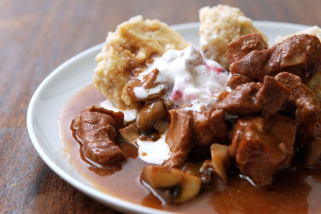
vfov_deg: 15.2
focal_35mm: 90
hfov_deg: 22.6
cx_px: 160
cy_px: 107
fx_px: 803
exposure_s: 1/200
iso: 100
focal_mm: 60
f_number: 5.6
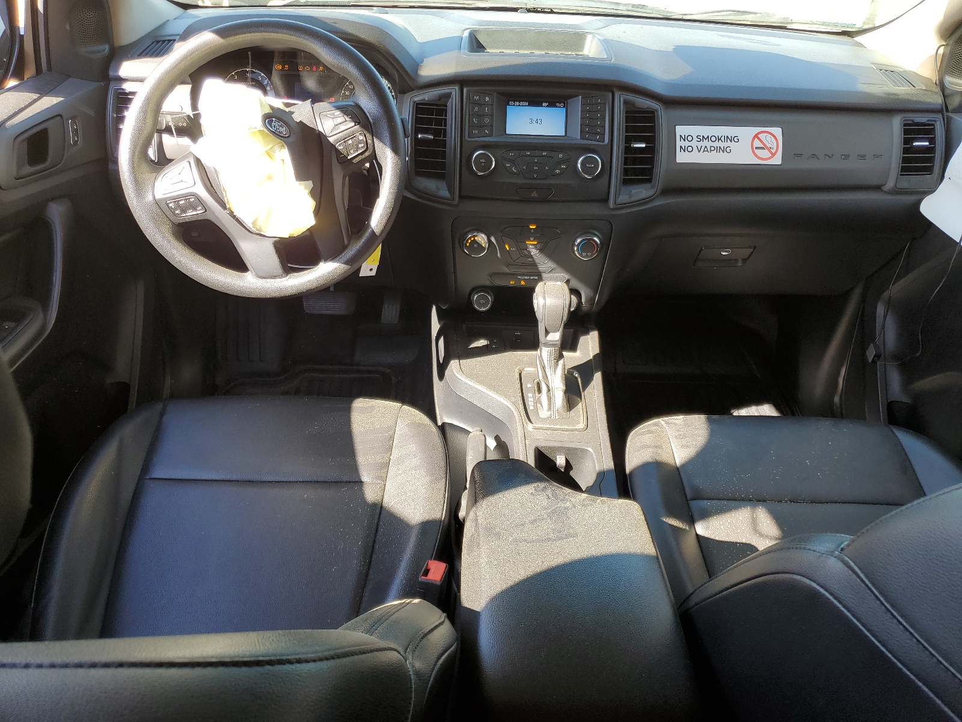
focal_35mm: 26
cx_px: 481
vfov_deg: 53.1
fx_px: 723
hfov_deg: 67.3
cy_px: 361
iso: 50
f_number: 1.5
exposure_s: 1/227
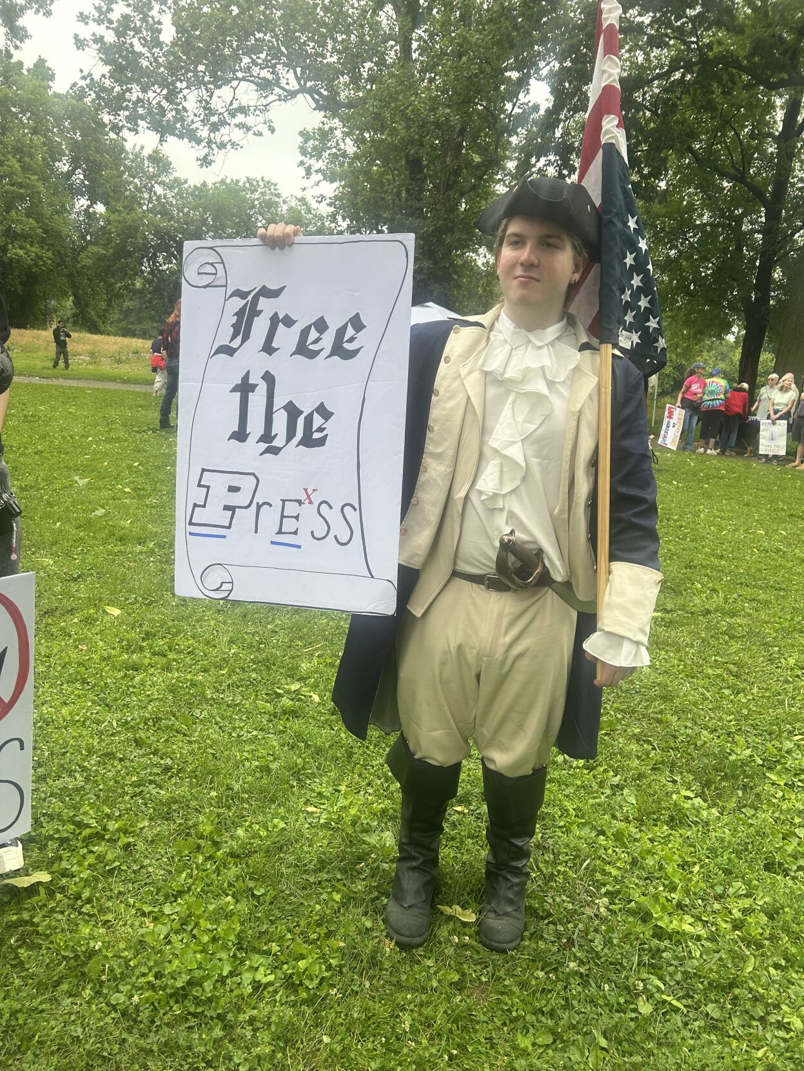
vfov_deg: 67.3
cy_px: 536
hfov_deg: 53.1
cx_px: 402
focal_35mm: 26
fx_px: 805
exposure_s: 1/588
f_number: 1.5
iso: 50
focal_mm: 5.7
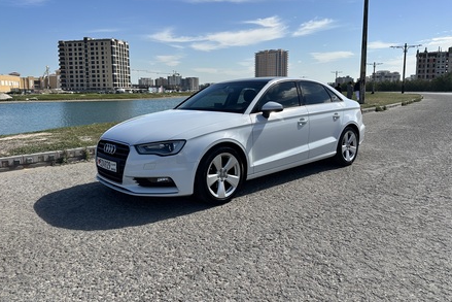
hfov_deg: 69.4
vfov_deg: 49.4
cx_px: 220
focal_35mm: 26
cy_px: 126
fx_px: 327
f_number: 1.78
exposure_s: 1/5848
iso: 80
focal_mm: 6.86
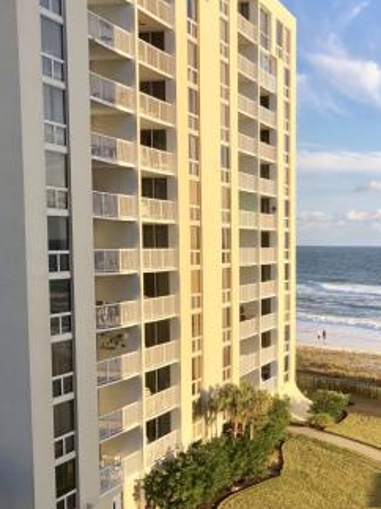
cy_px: 344
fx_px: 764
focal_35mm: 52
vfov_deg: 36.4
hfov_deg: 27.2
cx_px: 327
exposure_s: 1/358
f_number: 1.8
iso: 20
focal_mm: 4
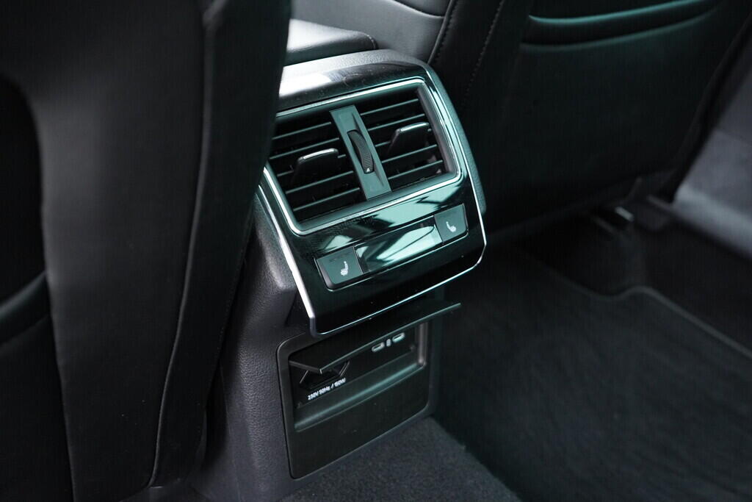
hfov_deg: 53.1
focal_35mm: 36
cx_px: 376
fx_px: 752
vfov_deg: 36.9
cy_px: 251
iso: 1600
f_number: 2.8
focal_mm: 24
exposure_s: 1/40
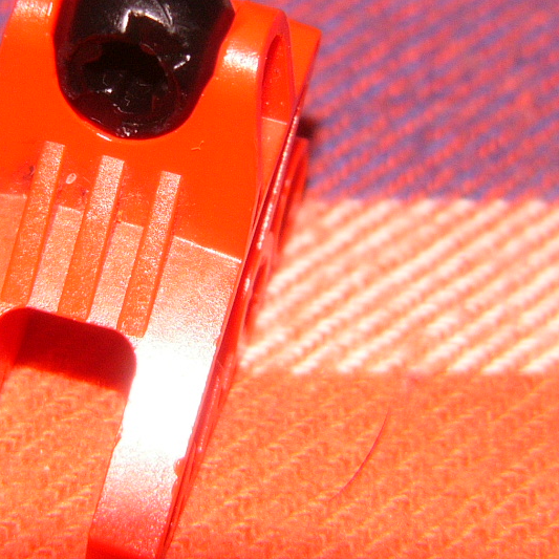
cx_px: 155
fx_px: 4732
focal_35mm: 259
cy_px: 175
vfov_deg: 6.8
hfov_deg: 6.8
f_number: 2.8
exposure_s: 1/100
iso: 100
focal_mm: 20.4
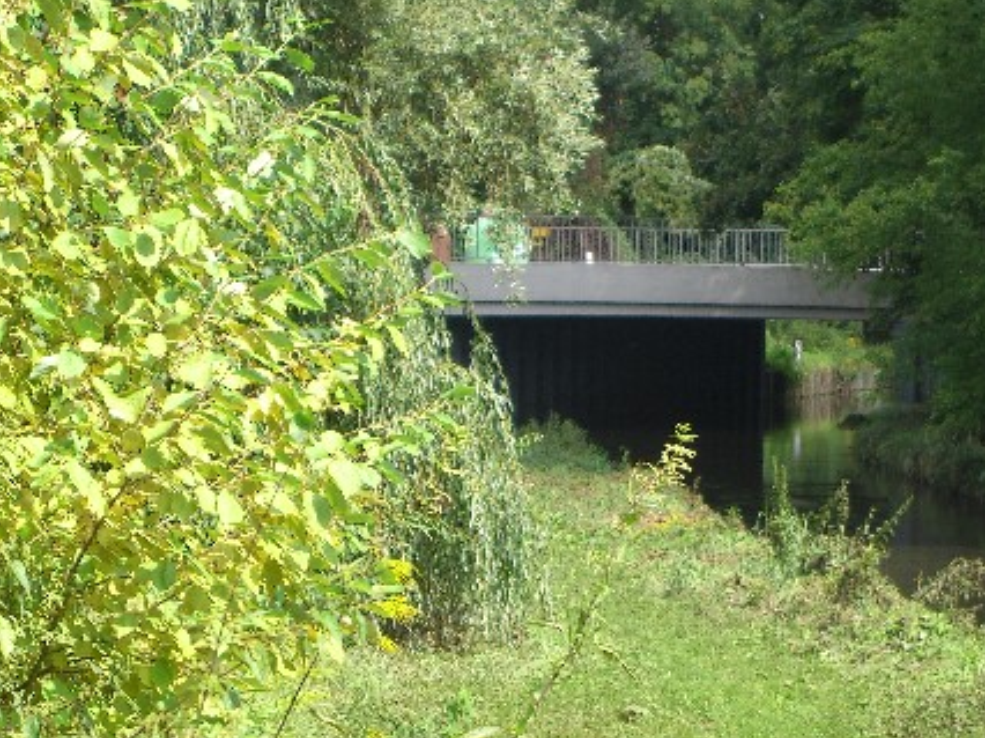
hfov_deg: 12.7
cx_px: 598
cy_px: 418
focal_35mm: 156
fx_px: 4436
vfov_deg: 9.5
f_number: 5.1
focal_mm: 23.7
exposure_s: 1/125
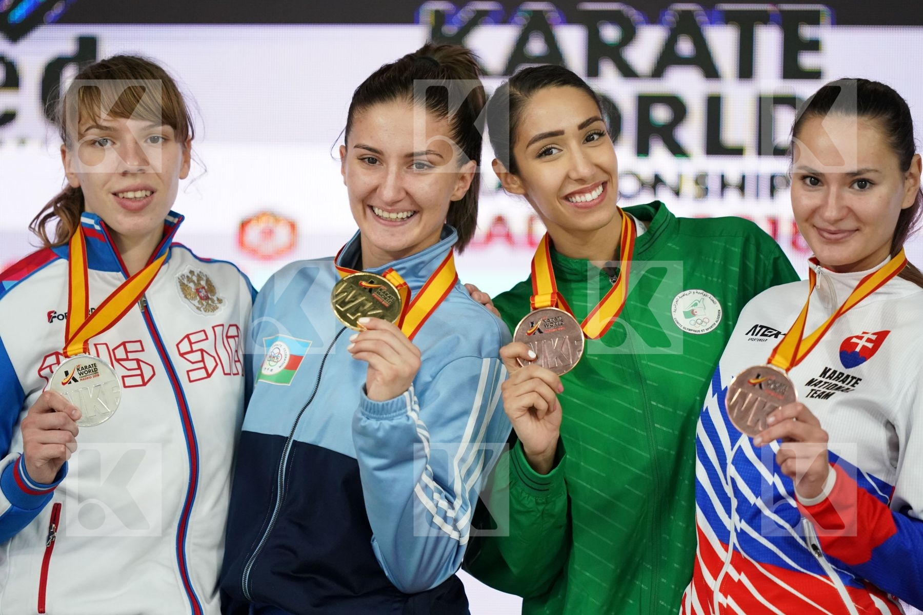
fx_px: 10255
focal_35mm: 400
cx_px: 462
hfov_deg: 5.2
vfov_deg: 3.4
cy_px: 308
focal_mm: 400
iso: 4000
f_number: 2.8
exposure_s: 1/500
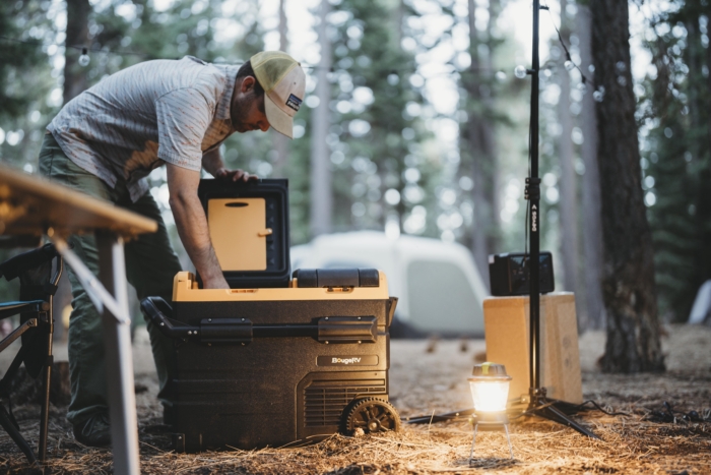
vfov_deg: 27.0
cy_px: 238
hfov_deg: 39.6
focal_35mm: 50
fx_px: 988
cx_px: 356
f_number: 1.2
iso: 500
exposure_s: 1/320
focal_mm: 50
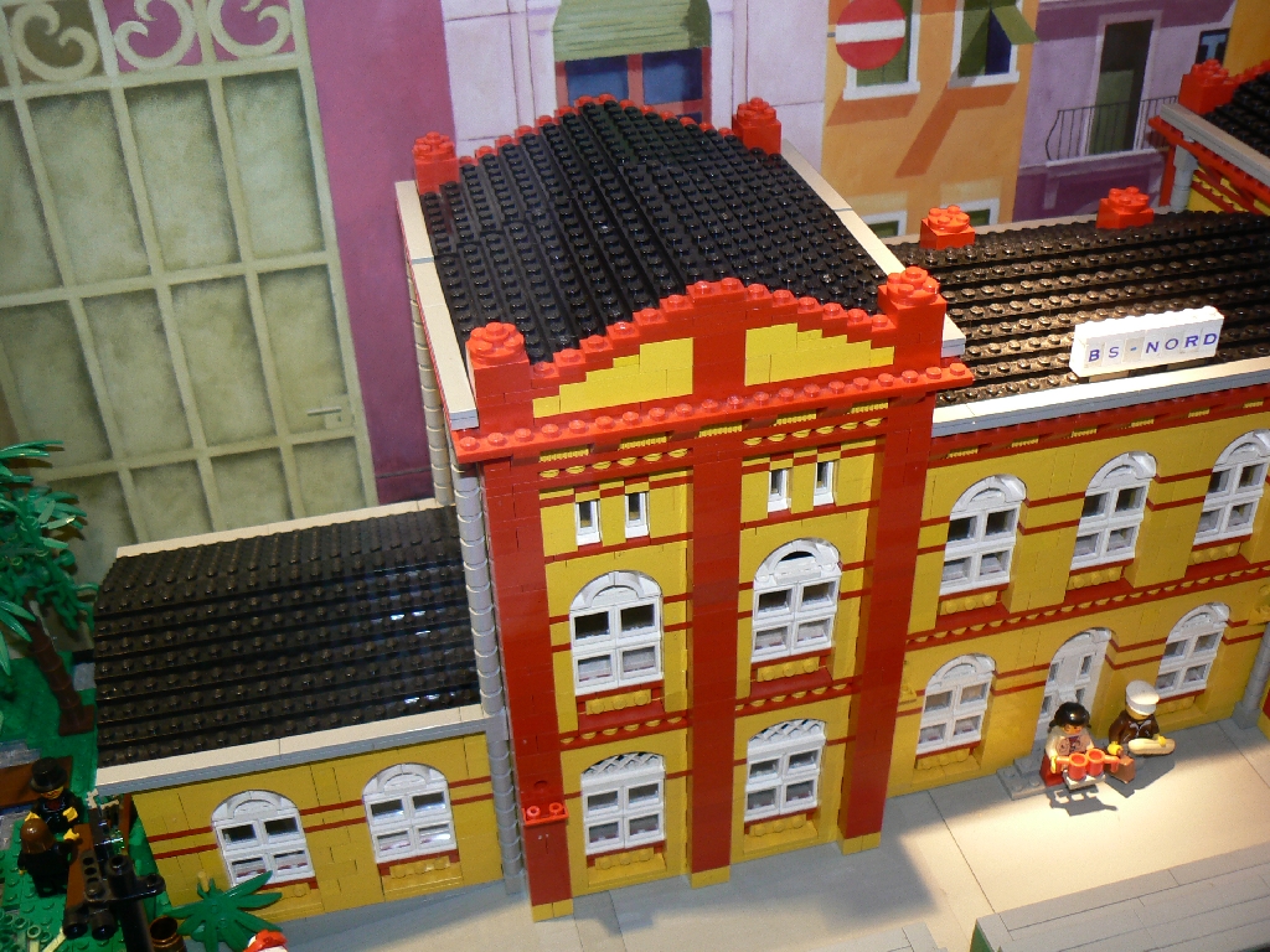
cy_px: 476
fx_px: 1321
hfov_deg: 51.4
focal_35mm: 36
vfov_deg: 39.7
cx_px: 635
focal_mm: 6
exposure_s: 1/30
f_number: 2.8
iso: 100
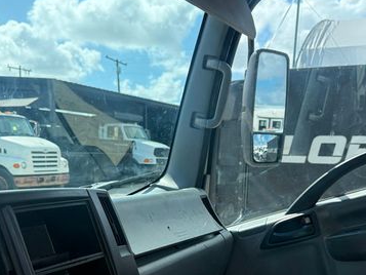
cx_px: 194
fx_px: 455
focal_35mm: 43
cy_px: 235
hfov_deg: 43.8
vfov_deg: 32.3
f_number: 1.78
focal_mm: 6.76
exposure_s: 1/2169
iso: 100
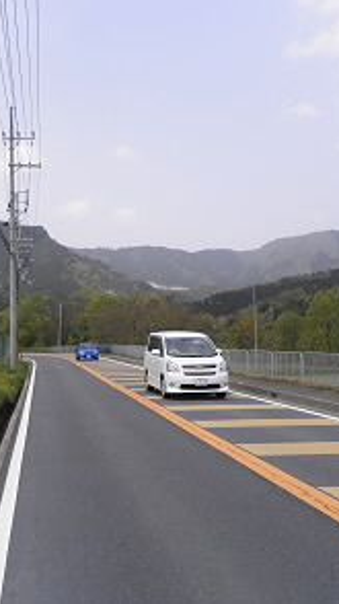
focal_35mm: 40
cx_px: 117
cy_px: 300
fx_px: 640
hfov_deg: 29.5
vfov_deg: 50.5
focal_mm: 4.9
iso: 64
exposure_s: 1/160
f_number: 8
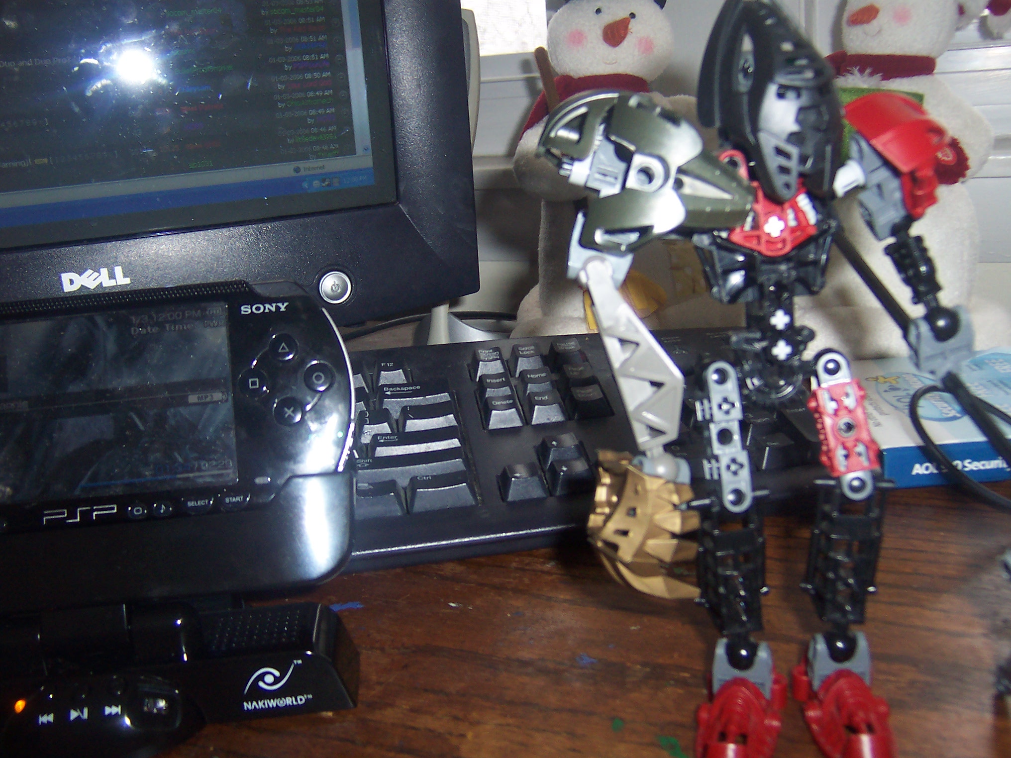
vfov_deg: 39.7
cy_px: 379
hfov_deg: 51.4
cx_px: 506
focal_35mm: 36
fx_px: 1051
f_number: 2.8
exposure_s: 1/60
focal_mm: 5.6
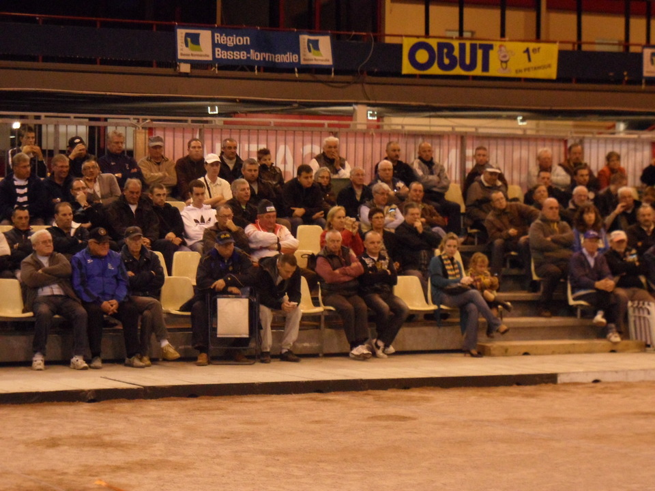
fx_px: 1892
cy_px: 246
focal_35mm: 100
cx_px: 328
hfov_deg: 19.6
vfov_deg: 14.8
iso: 640
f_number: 4.4
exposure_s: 1/45
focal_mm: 16.3
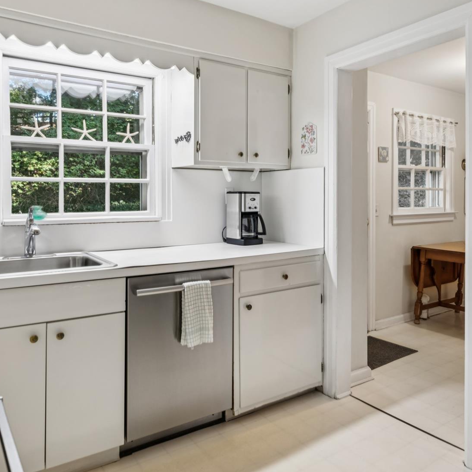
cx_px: 214
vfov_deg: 58.6
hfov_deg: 59.0
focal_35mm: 27
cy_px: 187
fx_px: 417
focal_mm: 17
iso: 200
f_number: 8
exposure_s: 1/10
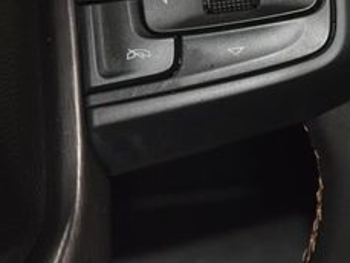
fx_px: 2853
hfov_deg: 7.0
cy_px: -42
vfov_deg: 5.3
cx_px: 228
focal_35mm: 282
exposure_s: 1/50
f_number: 4.5
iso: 1600
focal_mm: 70
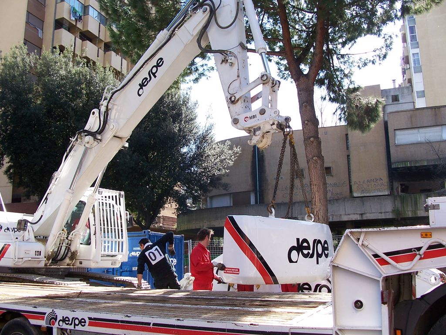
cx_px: 223
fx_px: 451
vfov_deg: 40.7
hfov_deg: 52.6
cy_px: 168
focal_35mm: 35
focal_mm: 6
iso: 80
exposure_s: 1/350
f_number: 2.8
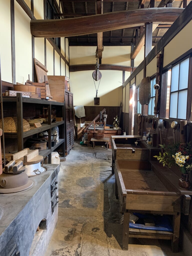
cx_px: 96
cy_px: 128
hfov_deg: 53.1
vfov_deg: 67.3
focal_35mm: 26
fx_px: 192
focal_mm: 4.25
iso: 320
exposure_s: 1/60
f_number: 1.8
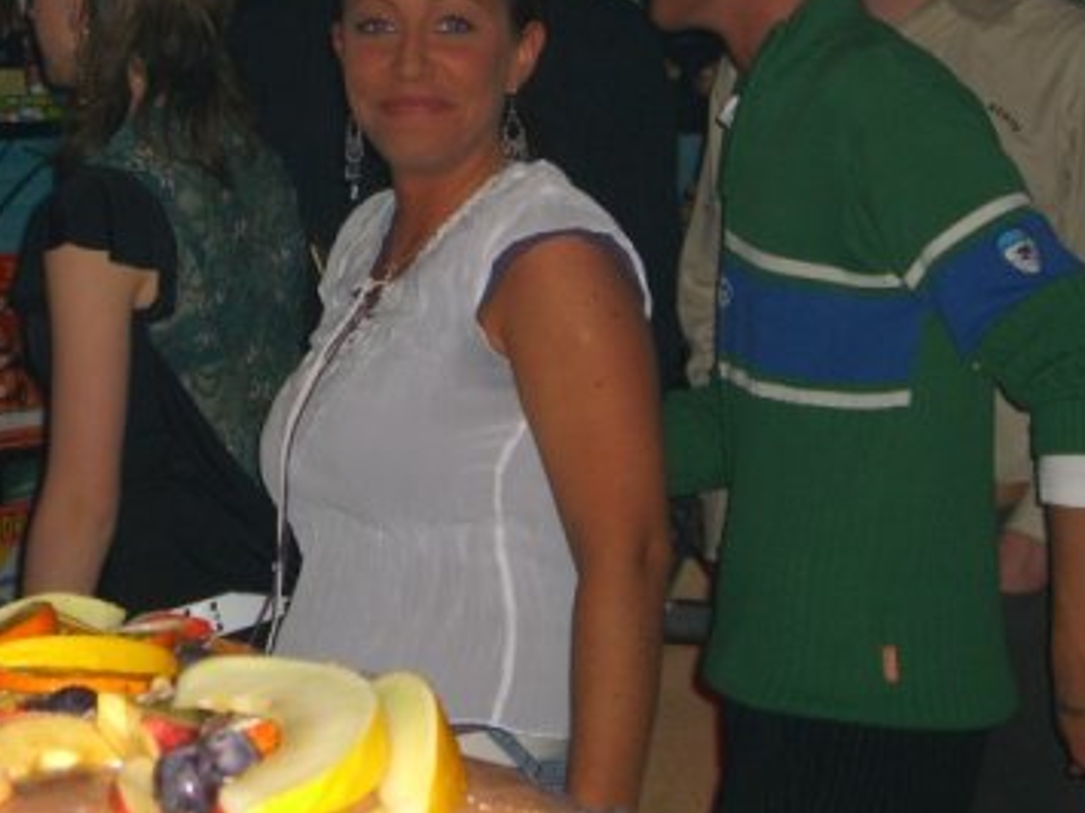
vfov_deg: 12.8
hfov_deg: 17.1
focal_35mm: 115
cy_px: 159
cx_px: 309
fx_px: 3603
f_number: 4
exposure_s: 1/60
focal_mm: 14.2
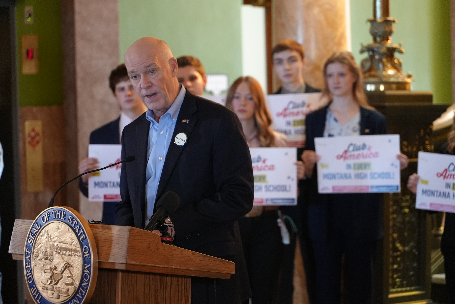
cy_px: 152
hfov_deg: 15.2
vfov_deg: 10.2
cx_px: 228
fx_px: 1707
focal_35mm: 135
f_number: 4
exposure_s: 1/160
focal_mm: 135
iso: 6400
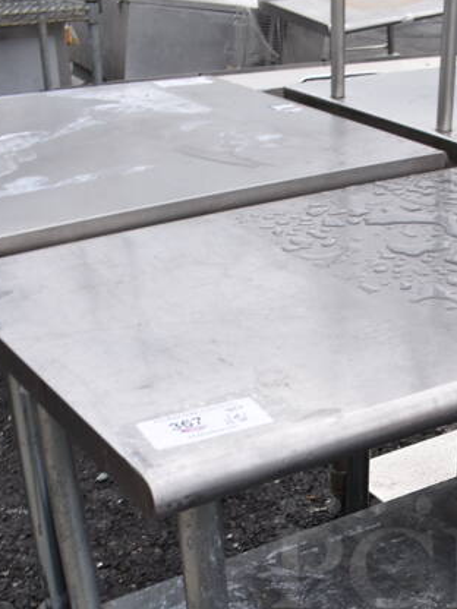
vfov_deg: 31.9
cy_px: 566
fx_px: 1003
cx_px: 378
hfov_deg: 25.1
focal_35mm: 57
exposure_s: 1/250
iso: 200
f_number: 7.1
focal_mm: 18
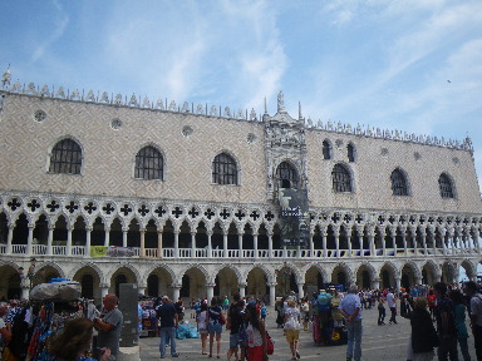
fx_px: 390
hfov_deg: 63.4
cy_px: 180
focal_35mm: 28
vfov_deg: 49.7
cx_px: 241
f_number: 4.2
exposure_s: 1/400
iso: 50
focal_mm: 5
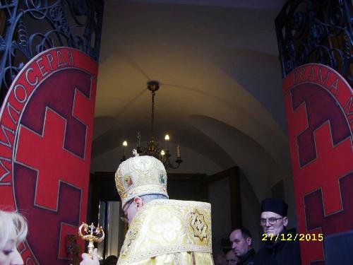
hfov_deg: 49.0
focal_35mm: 38
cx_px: 176
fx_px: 388
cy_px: 132
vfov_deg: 37.7
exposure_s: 1/60
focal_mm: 7.8
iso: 50
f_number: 2.8
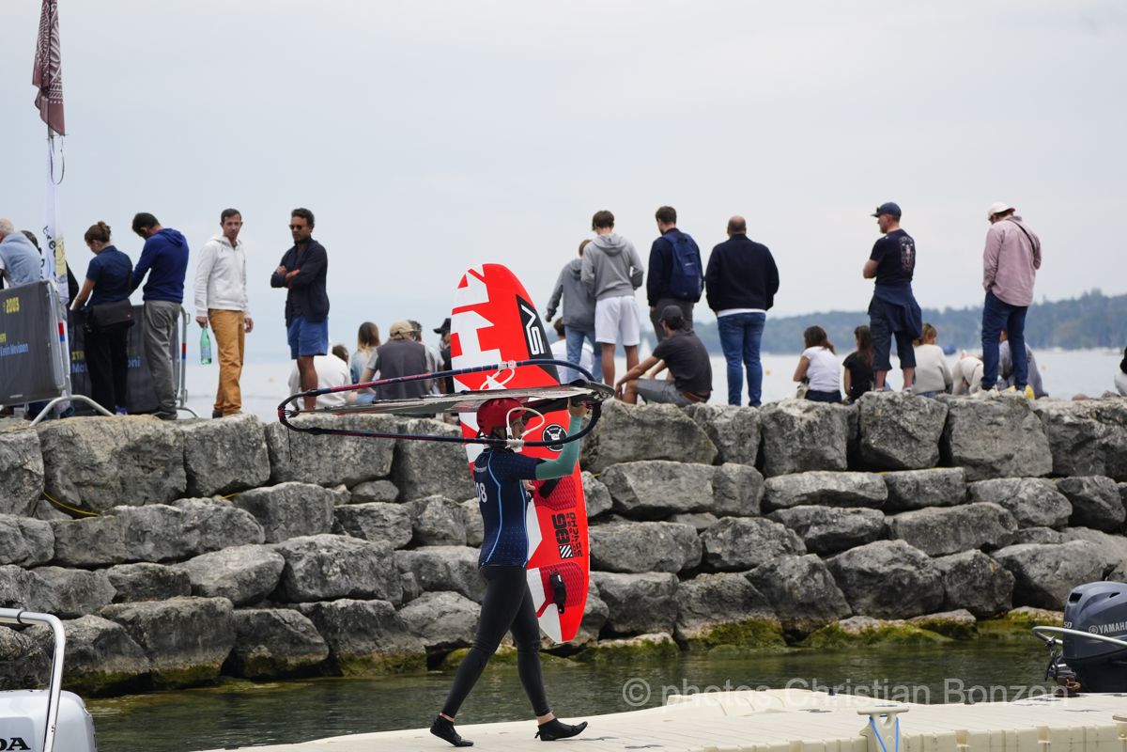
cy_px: 376
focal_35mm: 135
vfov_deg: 10.2
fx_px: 4226
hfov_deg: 15.2
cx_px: 564
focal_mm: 135
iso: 640
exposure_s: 1/1600
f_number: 5
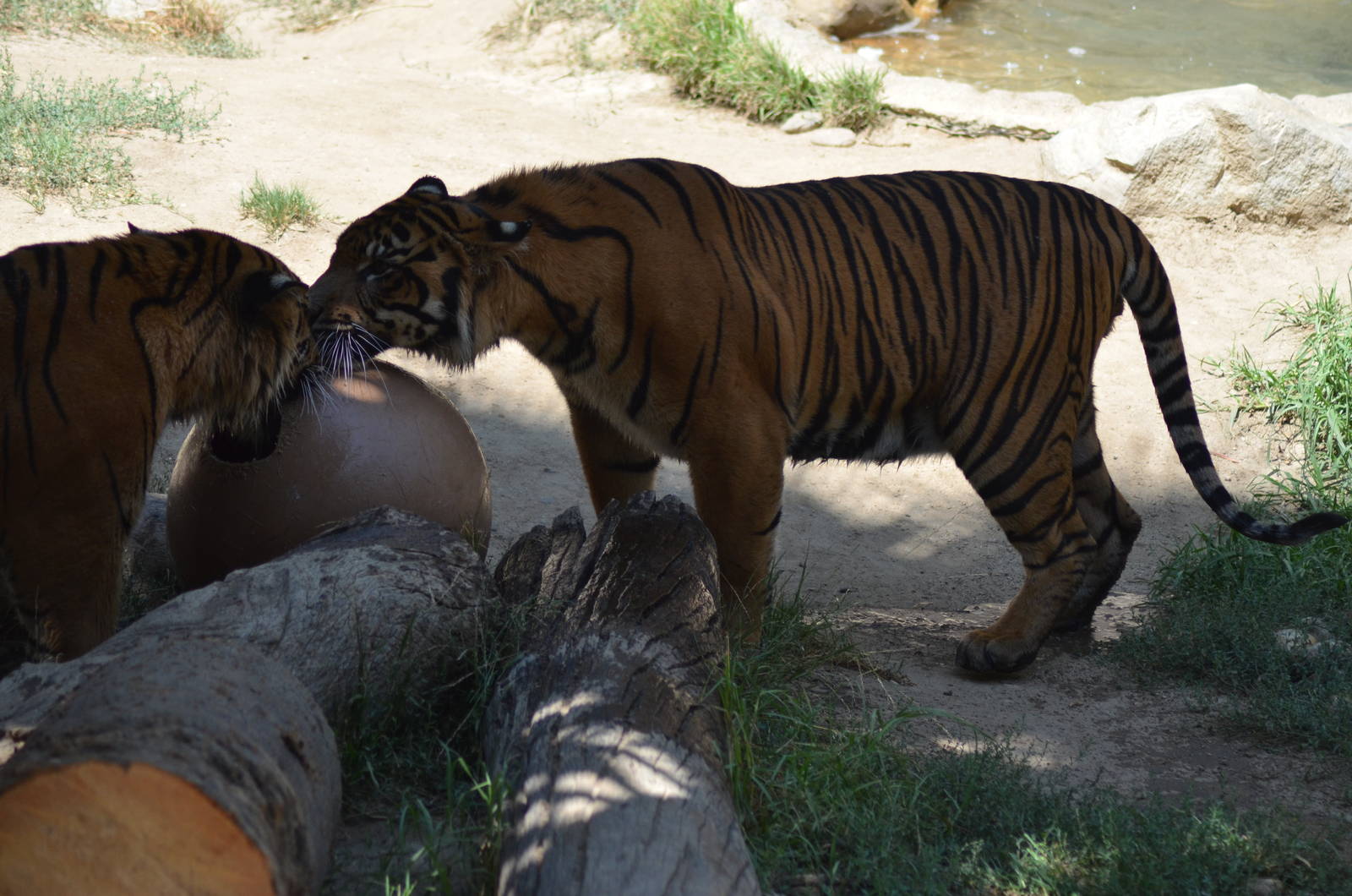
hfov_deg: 8.3
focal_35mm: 248
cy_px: 448
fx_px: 9276
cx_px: 676
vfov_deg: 5.5
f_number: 4.5
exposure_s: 1/1250
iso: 400
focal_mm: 165
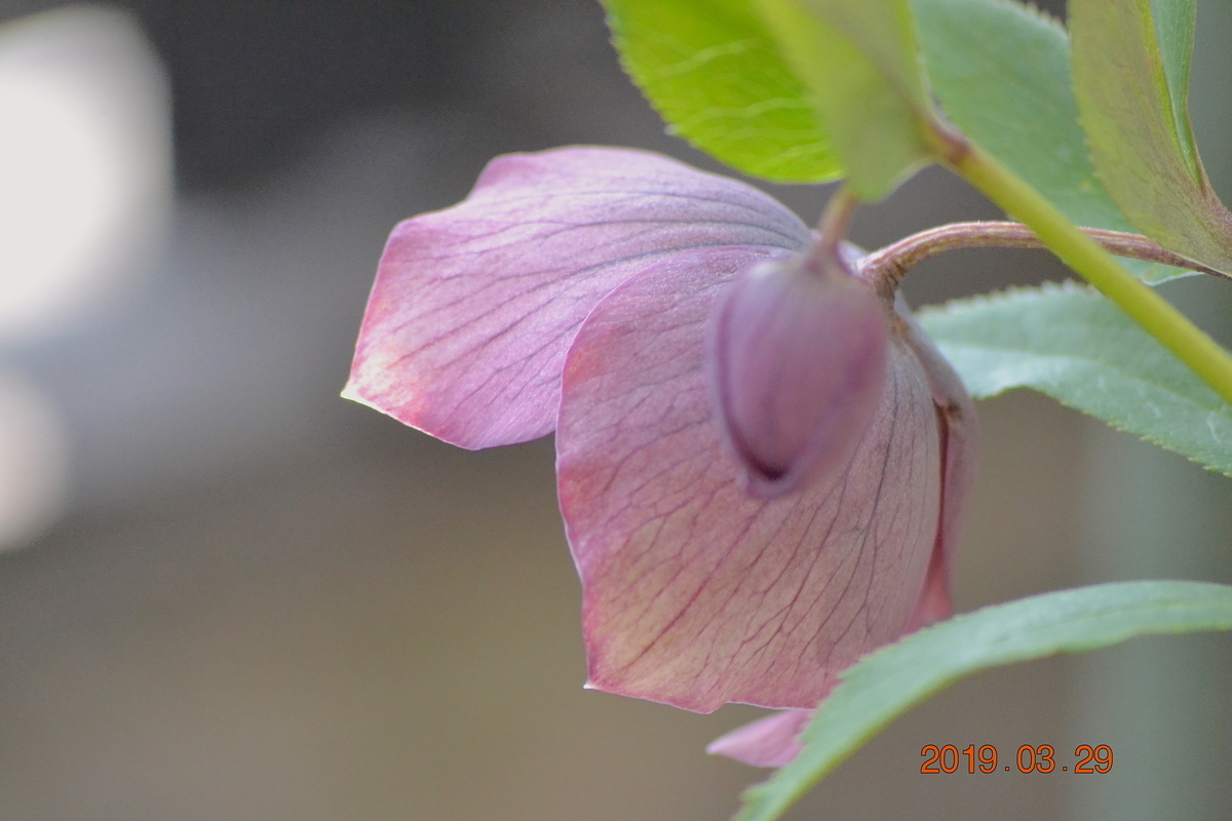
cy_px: 410
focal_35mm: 450
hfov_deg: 4.6
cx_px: 616
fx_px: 15399
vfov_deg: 3.1
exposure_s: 1/640
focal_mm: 300
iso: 3200
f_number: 6.3
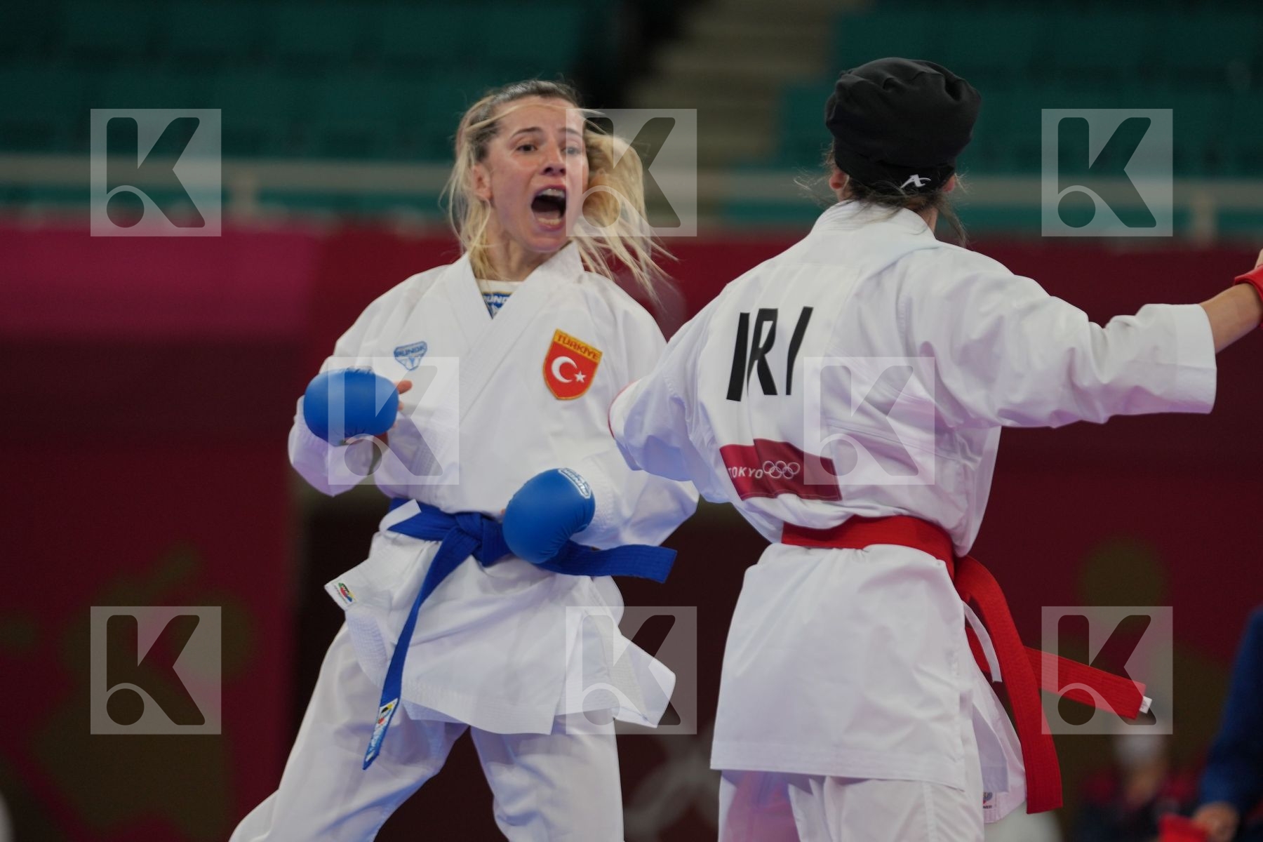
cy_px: 421
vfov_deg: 4.9
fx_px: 9823
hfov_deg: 7.4
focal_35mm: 280
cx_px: 632
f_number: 2.8
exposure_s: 1/1000
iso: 400
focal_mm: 187
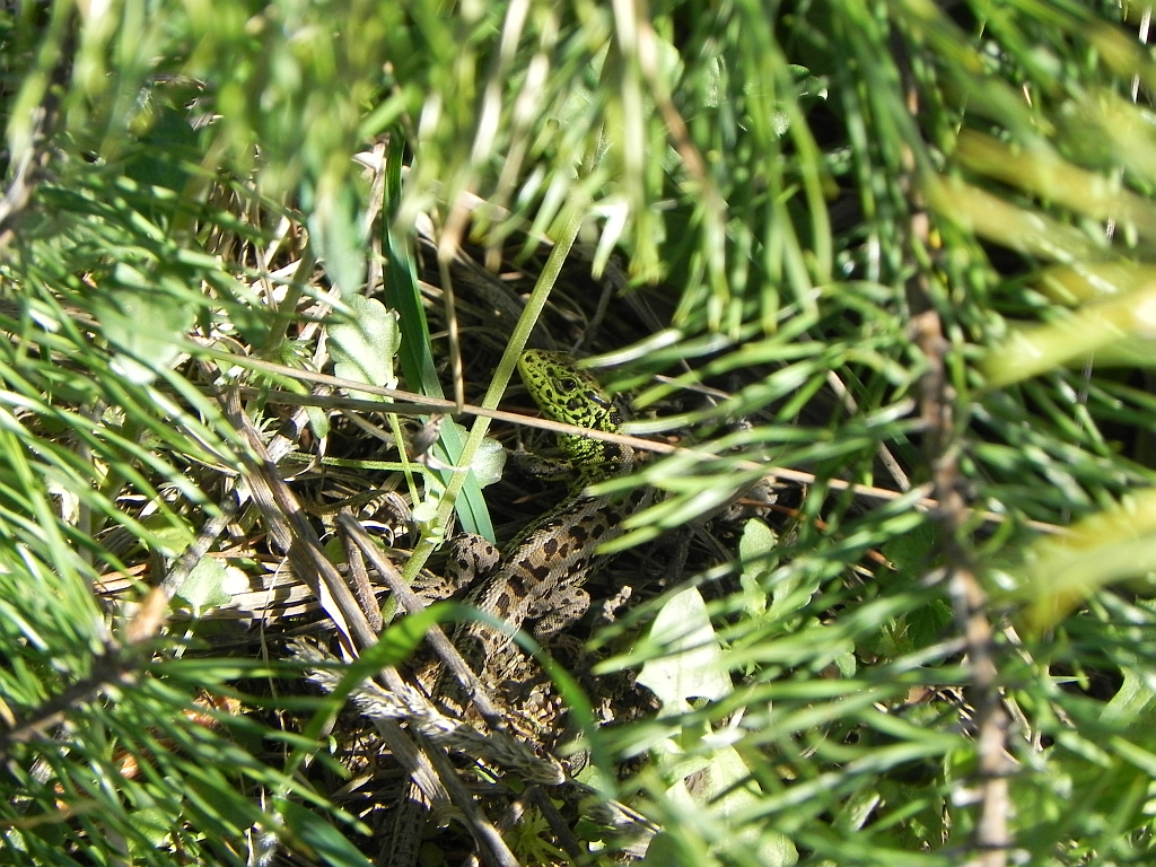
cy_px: 434
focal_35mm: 291
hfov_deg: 6.8
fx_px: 9718
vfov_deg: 5.1
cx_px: 578
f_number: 5
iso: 160
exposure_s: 1/232
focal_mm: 51.8
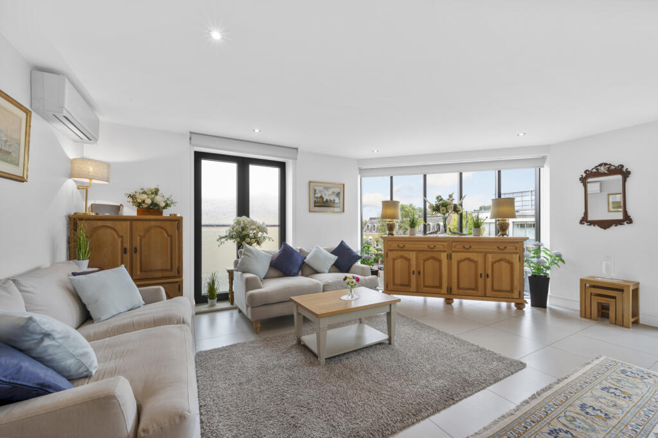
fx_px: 256
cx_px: 329
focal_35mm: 14
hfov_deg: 104.3
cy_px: 219
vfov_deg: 81.1
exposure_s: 1/2.5
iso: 250
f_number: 16
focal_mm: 14
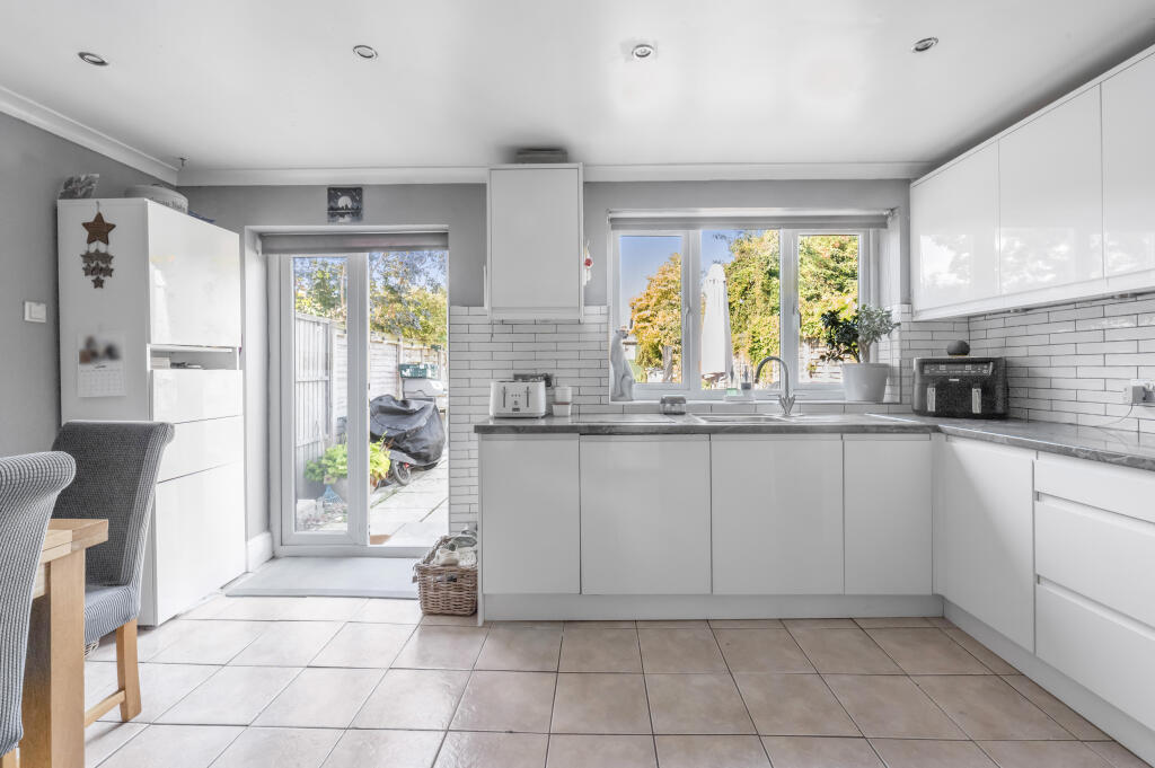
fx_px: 481
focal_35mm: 15
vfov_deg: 77.2
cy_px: 384
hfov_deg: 100.4
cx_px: 578
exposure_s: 1/15
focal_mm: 15
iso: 400
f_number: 11
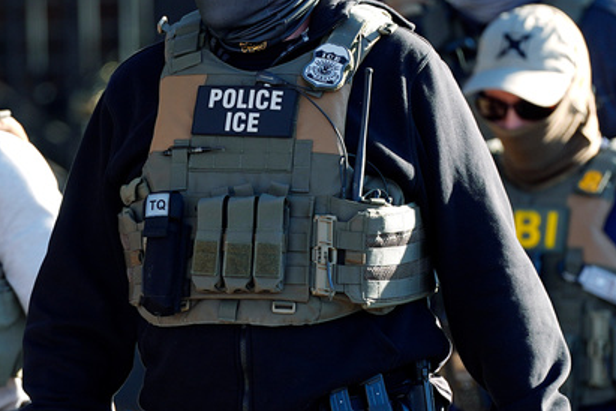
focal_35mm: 1495
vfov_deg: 0.9
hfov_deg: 1.4
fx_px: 25579
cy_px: 266
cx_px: 201
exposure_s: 1/320
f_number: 4
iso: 200
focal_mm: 600
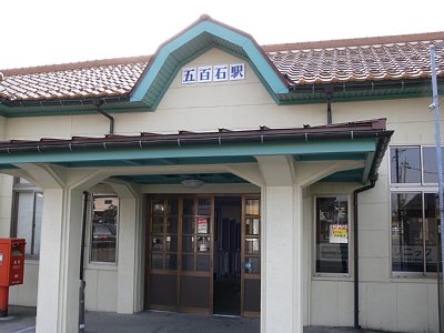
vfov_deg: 40.7
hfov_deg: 52.6
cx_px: 222
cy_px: 166
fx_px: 449
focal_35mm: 35
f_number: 4.5
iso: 80
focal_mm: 7.4
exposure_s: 1/100
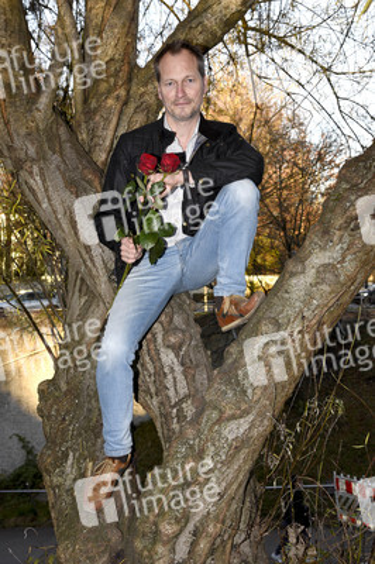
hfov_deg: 28.0
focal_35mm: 48
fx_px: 751
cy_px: 282
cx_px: 188
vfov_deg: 41.1
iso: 320
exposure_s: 1/125
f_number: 8
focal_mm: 48
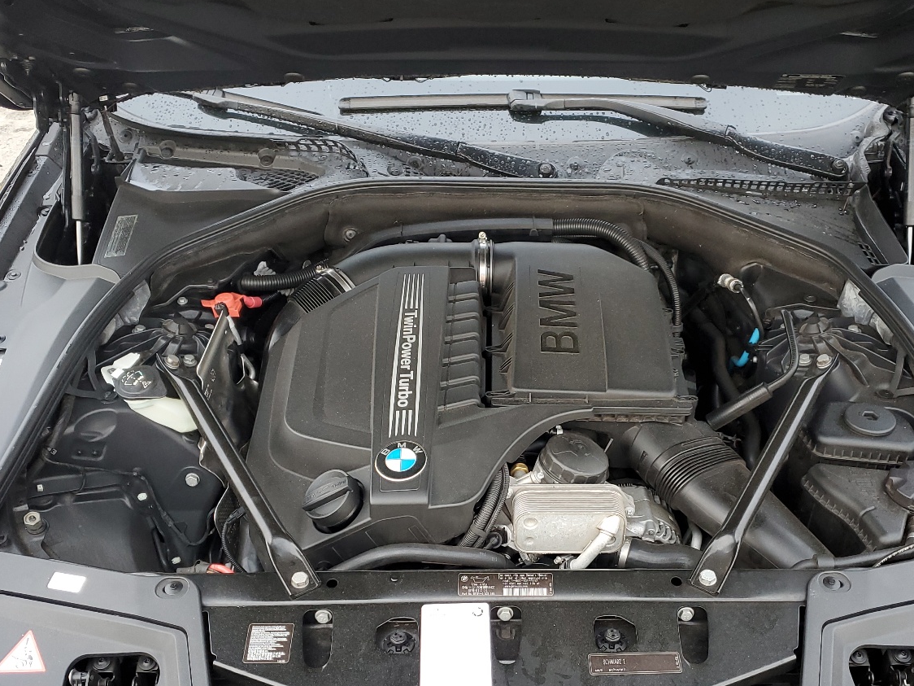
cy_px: 477
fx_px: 977
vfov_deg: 38.1
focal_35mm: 37
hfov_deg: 50.1
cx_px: 504
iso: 68
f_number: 1.5
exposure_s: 1/120
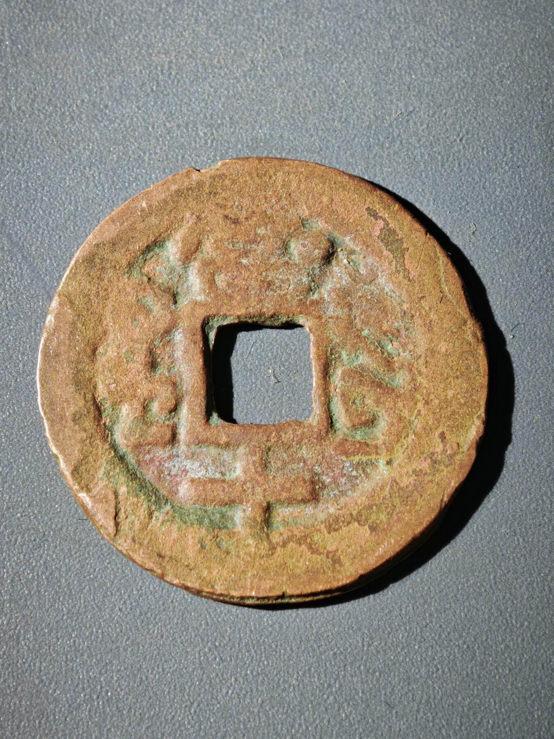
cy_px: 370
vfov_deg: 18.0
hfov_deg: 13.6
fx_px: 2326
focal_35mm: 109
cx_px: 277
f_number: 2
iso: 320
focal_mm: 9
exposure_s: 1/100
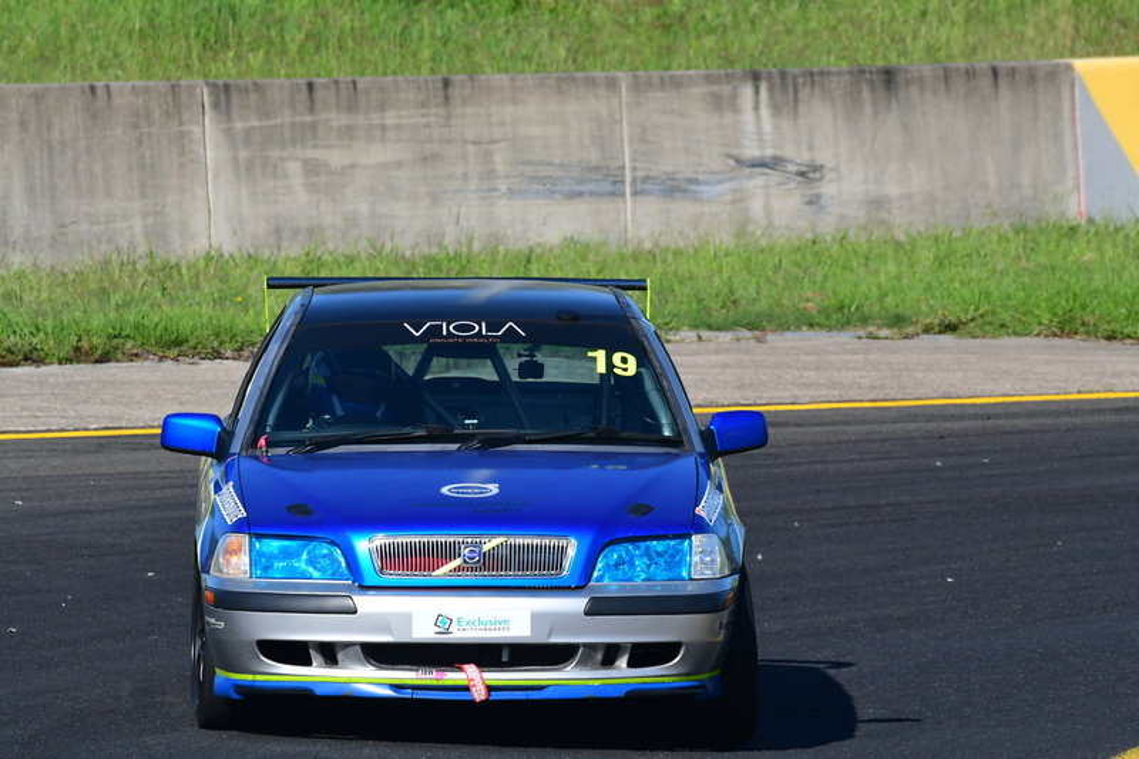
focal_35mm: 630
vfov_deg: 2.2
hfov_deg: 3.3
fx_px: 19927
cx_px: 570
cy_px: 380
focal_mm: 420
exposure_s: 1/640
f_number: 13
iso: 500
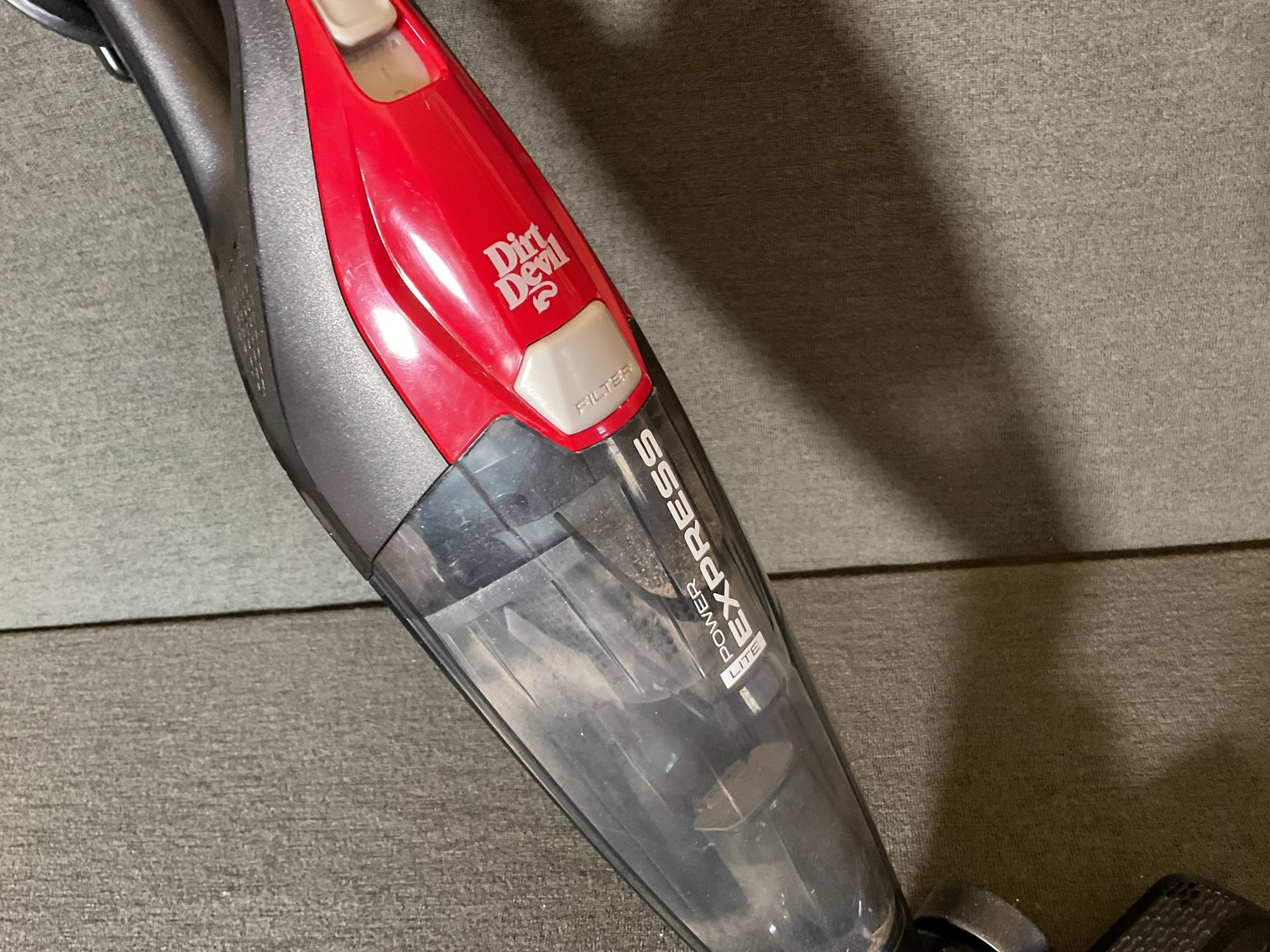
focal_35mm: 29
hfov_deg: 61.7
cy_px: 476
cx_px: 635
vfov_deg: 48.2
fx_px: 1064
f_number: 1.8
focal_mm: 3
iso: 250
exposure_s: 1/25
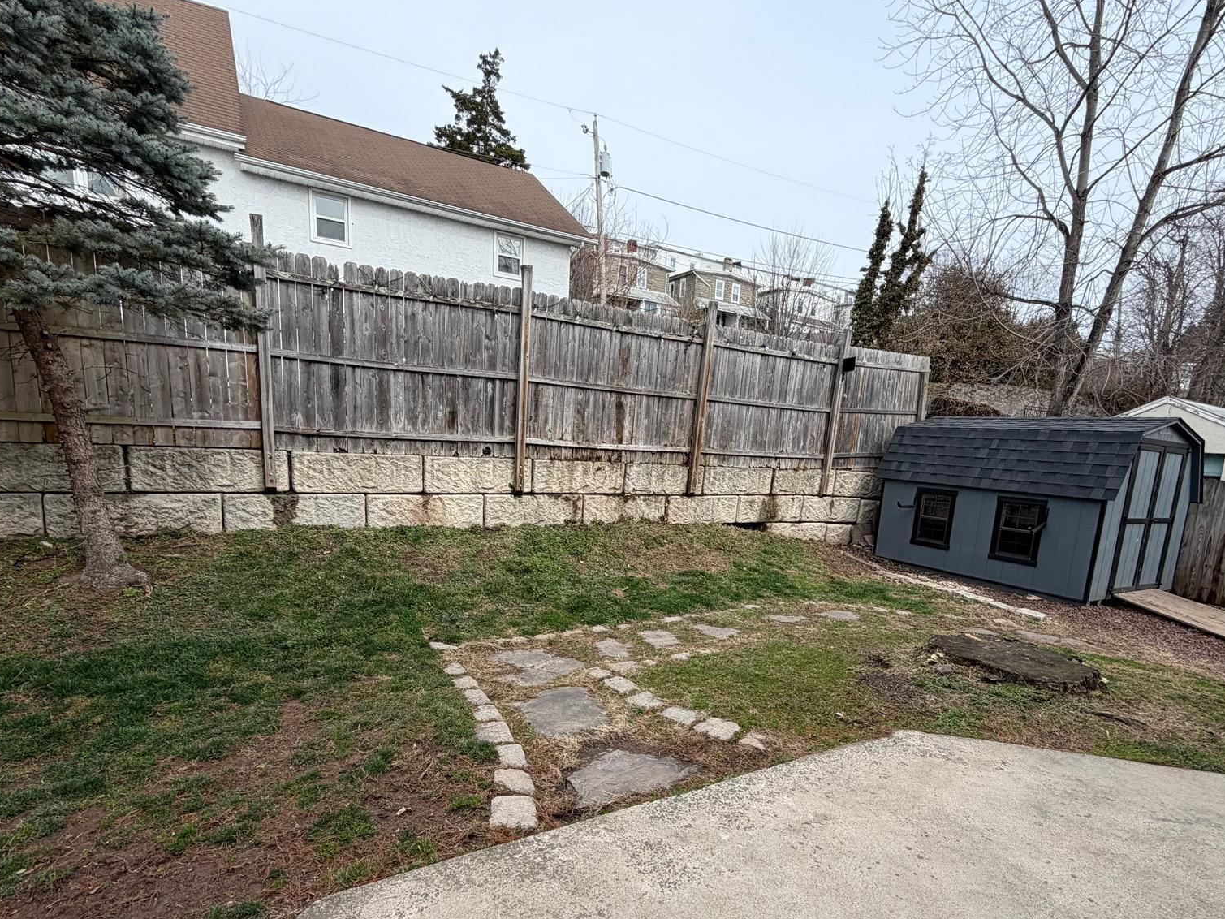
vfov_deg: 67.9
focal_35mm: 19
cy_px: 557
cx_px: 651
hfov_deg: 84.6
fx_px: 672
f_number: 2.2
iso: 40
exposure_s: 1/734
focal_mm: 2.22
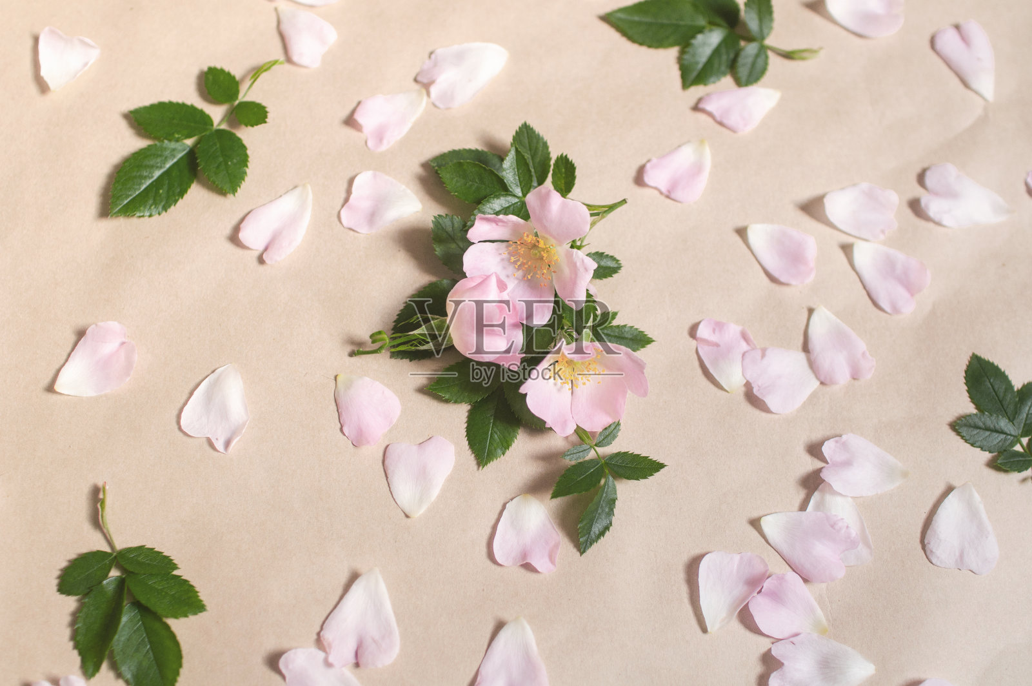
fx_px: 1289
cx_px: 516
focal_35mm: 45
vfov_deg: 29.8
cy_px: 343
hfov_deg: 43.6
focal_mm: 30
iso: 100
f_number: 2.5
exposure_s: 1/100
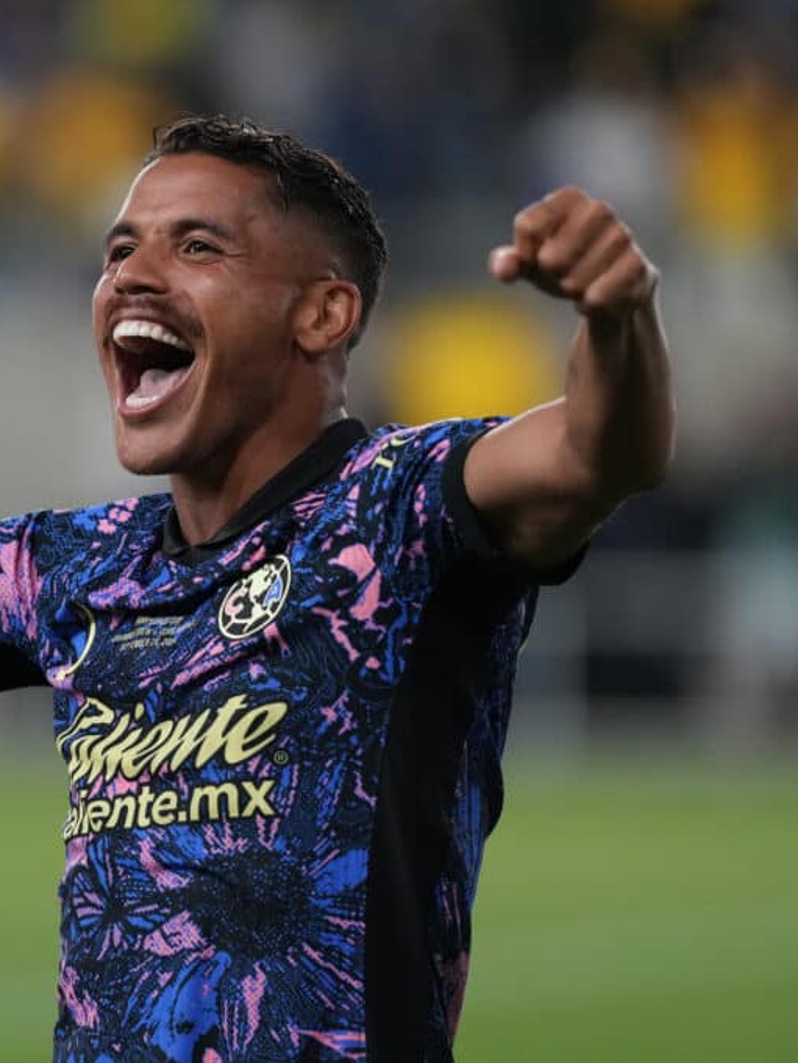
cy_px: 532
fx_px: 13336
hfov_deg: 3.4
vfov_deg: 4.6
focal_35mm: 434
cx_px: 166
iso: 4000
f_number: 3.2
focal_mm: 300
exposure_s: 1/2500
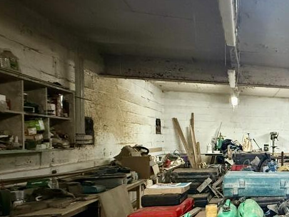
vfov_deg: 44.5
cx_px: 315
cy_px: 153
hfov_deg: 44.9
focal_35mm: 31
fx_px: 259
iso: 1000
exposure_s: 1/50
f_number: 2.2
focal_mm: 2.22
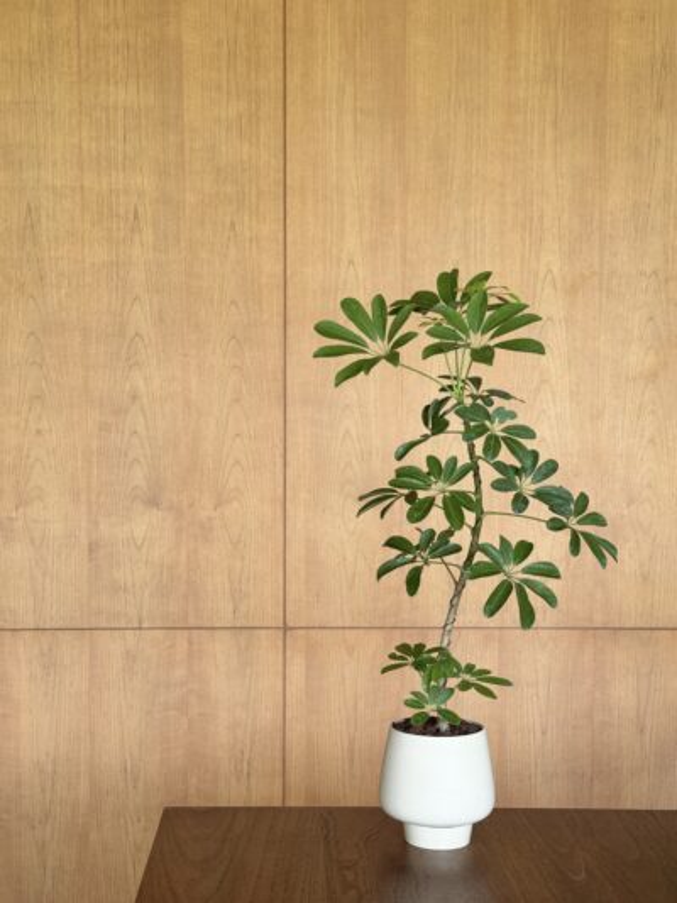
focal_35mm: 48
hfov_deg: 30.3
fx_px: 1251
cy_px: 452
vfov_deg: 39.6
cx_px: 338
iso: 64
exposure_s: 1/121
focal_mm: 6.76
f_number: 1.78
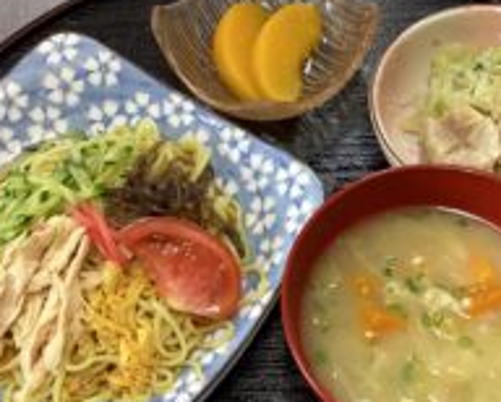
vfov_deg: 25.6
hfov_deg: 31.9
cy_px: 288
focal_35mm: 59
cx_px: 291
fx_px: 876
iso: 125
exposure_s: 1/50
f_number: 2.4
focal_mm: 3.3
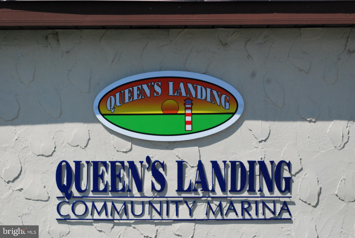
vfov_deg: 16.6
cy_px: 119
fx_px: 815
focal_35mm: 82
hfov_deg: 24.6
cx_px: 178
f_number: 7.1
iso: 800
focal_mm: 55
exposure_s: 1/4000
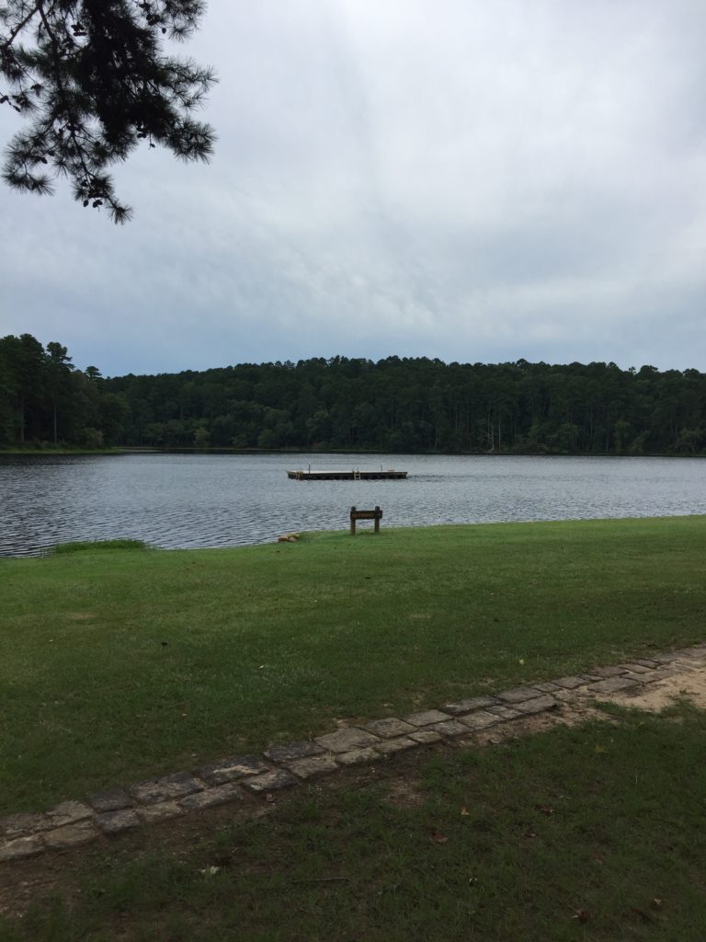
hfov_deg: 48.2
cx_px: 353
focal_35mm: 29
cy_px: 471
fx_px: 789
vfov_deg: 61.7
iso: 32
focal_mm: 4.15
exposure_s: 1/1163
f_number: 2.2
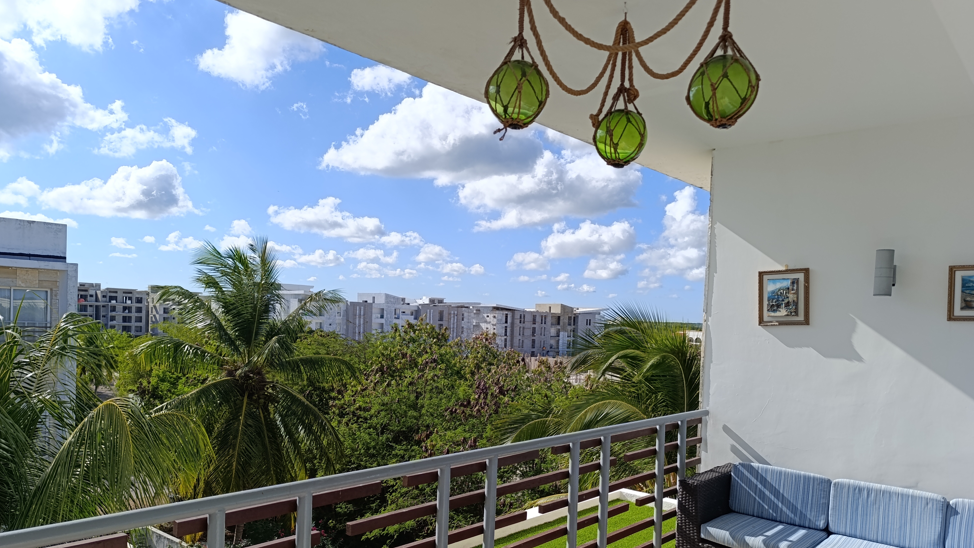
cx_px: 473
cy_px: 344
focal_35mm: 26
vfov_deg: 44.0
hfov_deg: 71.9
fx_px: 671
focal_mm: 6.14
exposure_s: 1/732
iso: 50
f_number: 1.6
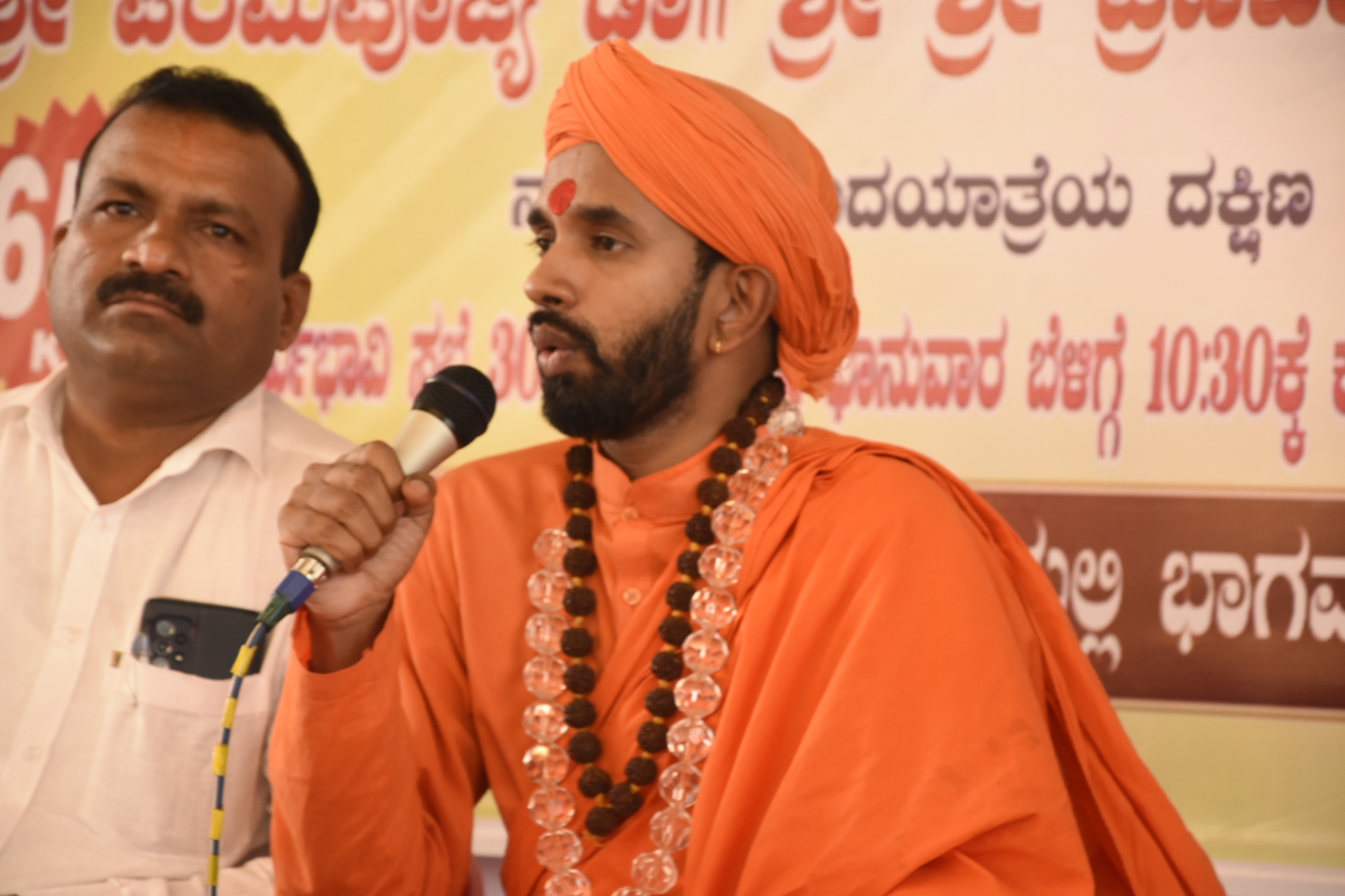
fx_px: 5884
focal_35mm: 158
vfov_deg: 8.7
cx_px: 672
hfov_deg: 13.0
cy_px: 448
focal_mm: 105
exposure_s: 1/60
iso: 1250
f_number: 5.6
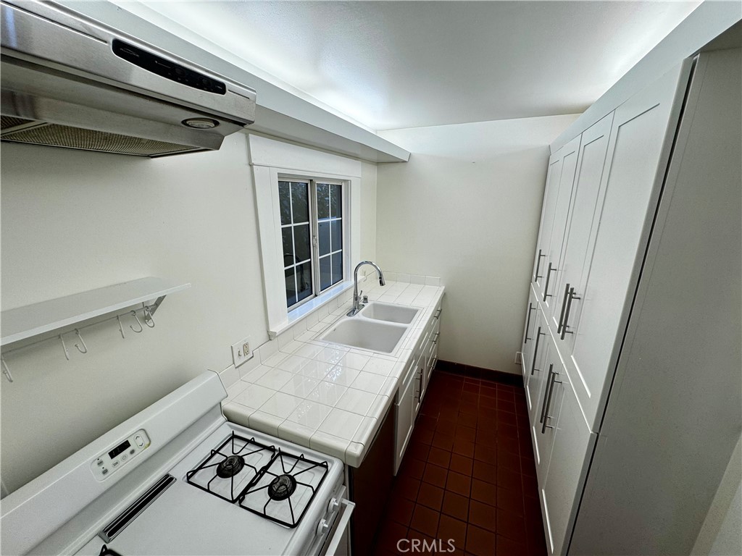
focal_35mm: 14
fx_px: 300
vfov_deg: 85.7
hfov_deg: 102.1
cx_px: 371
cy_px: 278
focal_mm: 2.22
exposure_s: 1/120
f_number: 2.2
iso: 64
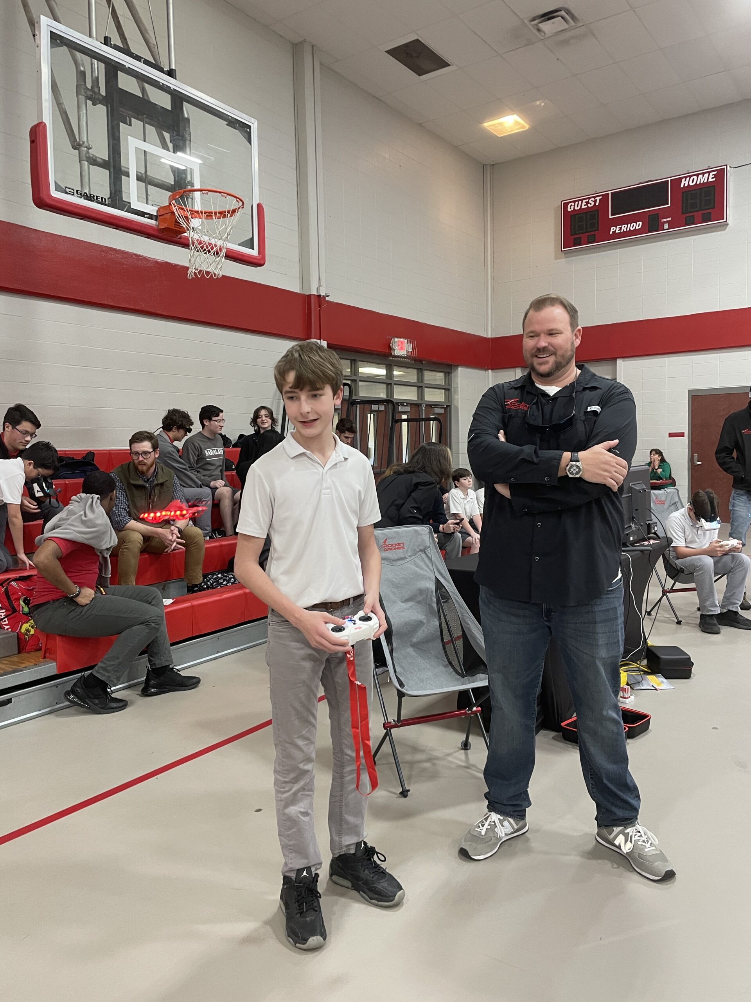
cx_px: 376
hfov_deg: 53.1
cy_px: 501
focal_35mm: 26
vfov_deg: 67.3
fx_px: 752
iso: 160
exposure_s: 1/60
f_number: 1.6
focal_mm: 4.2
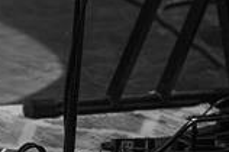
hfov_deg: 1.5
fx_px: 8693
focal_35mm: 1368
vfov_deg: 1.0
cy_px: -4
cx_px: -219
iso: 10000
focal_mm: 300
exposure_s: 1/500
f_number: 2.8
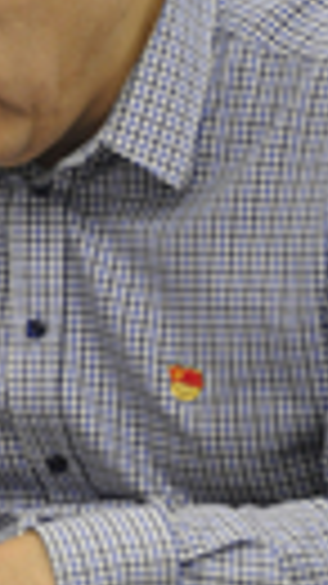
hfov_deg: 2.8
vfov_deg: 5.0
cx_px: -180
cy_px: 142
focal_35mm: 434
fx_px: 6719
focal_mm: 90
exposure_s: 1/60
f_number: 5.6
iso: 800
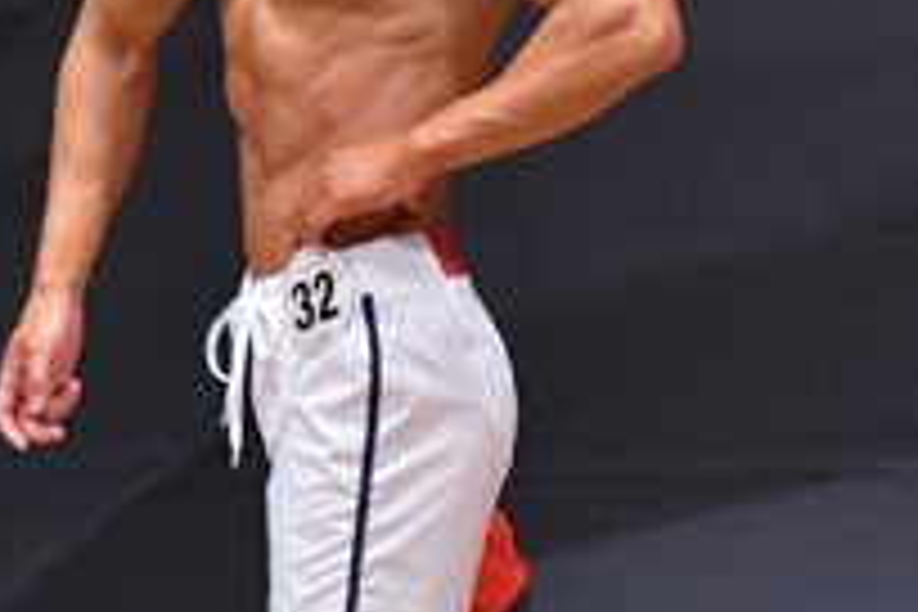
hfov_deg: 2.0
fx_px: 26135
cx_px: 1217
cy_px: 225
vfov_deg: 1.3
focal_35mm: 1025
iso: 6400
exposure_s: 1/400
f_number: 5.6
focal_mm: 180
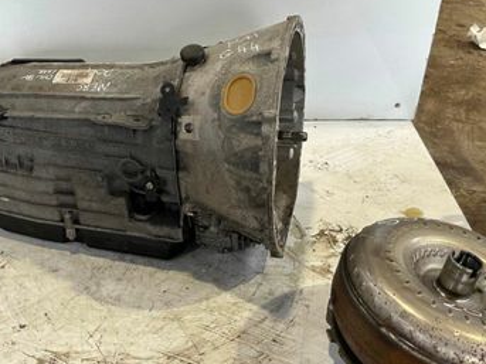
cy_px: 161
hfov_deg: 44.7
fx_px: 589
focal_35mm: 42
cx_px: 210
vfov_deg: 34.3
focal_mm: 6.86
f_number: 1.78
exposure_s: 1/100
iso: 250
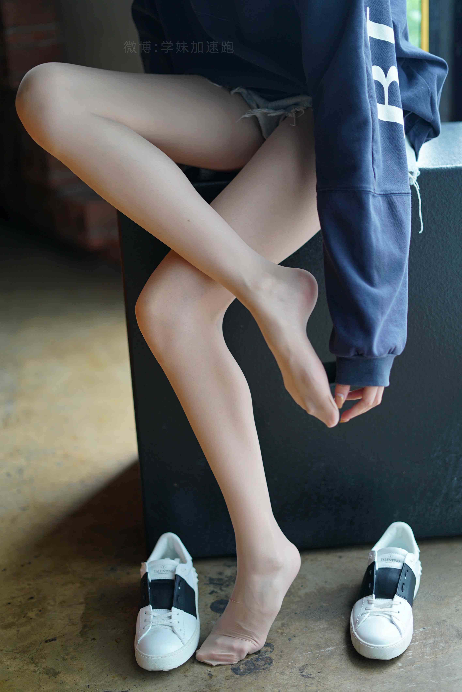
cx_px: 231
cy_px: 346
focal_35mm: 50
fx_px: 961
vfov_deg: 39.6
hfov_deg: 27.0
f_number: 1.8
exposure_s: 1/160
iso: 160
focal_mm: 50
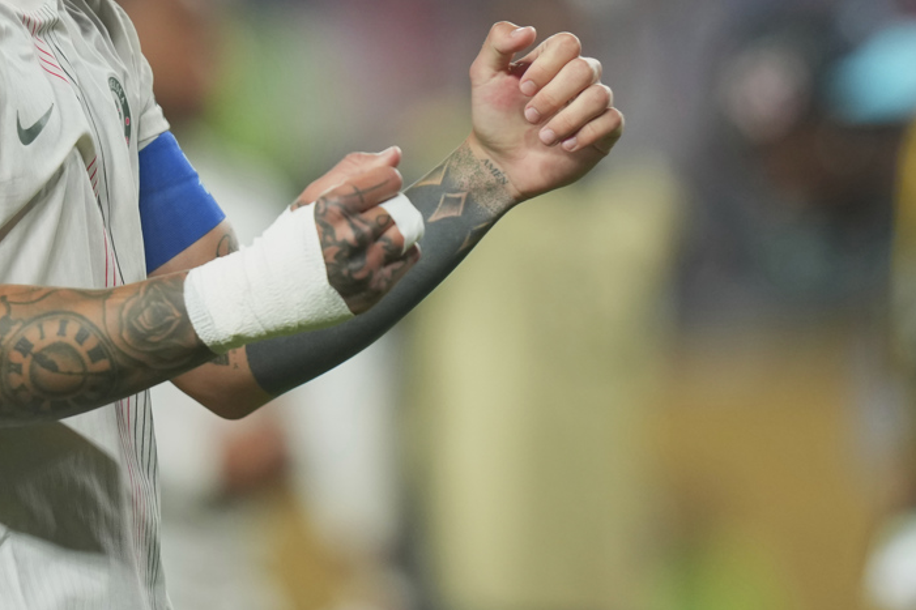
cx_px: 252
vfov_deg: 1.8
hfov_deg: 2.7
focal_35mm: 776
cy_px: 90
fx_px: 19739
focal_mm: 400
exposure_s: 1/1600
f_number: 2.8
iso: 2000
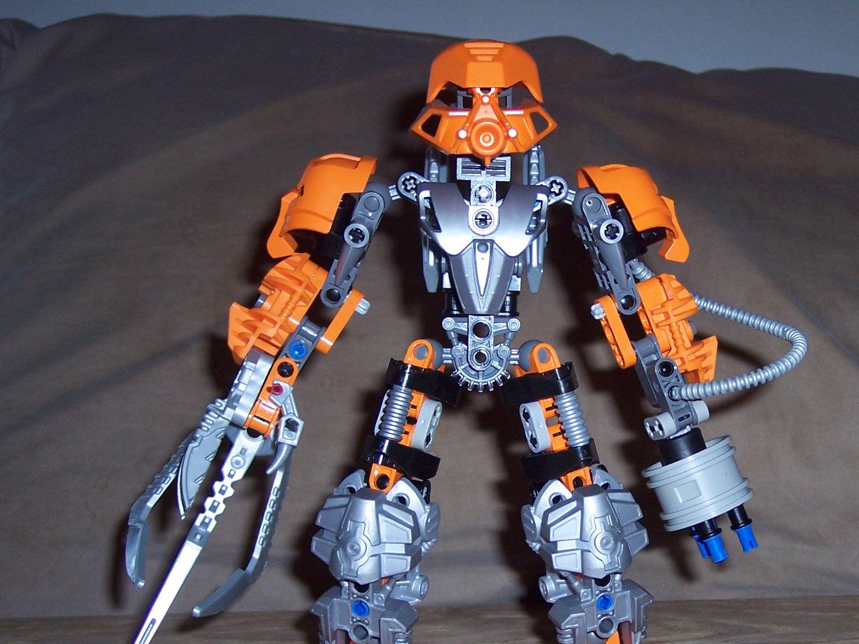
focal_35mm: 56
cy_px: 423
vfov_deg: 26.0
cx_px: 596
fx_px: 1389
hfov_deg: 33.9
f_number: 2.8
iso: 100
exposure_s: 1/60
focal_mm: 8
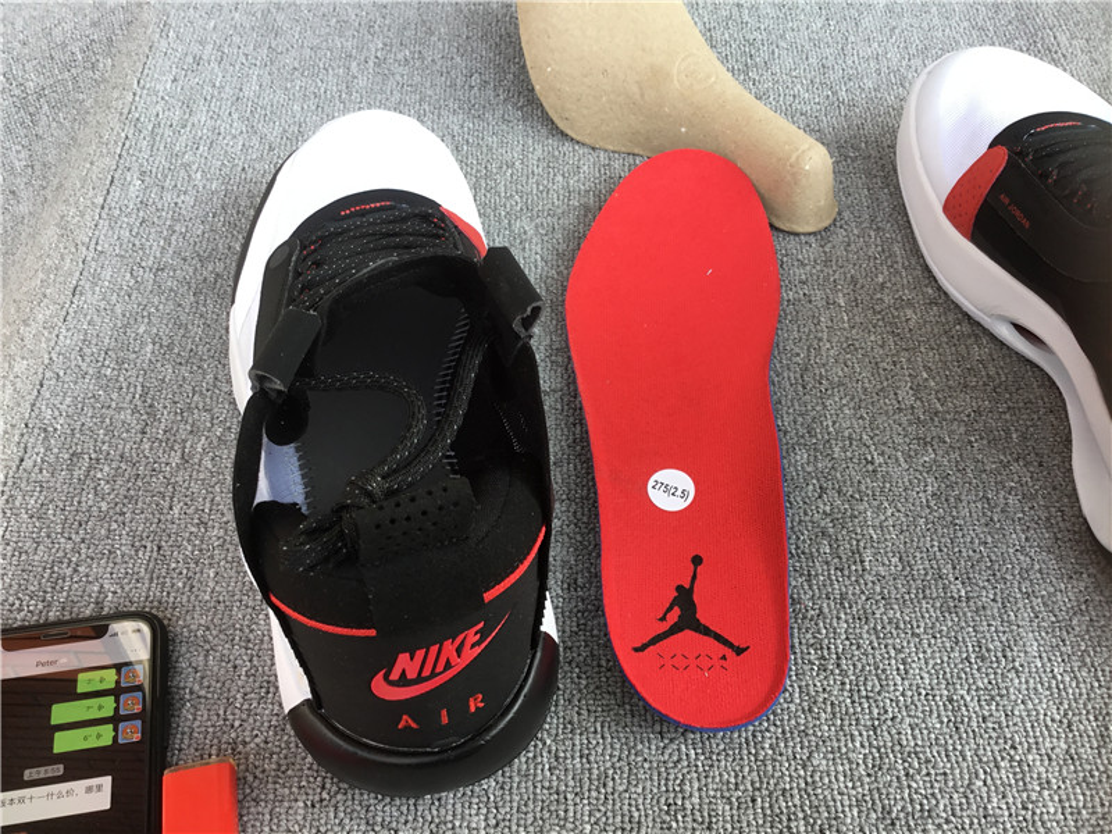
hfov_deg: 58.4
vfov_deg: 45.4
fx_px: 996
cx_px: 556
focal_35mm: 31
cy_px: 417
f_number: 2.4
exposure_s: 1/103
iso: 25
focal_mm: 3.3
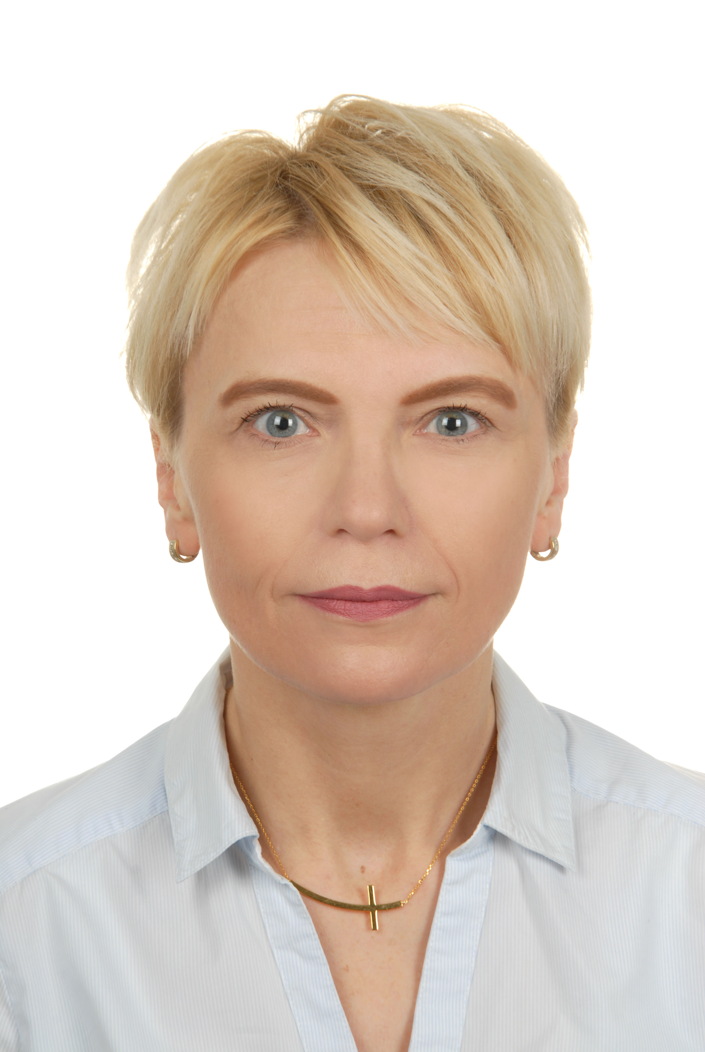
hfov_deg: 10.8
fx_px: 3734
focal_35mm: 128
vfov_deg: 16.1
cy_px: 526
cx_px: 352
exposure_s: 1/125
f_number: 9
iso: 160
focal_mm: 85
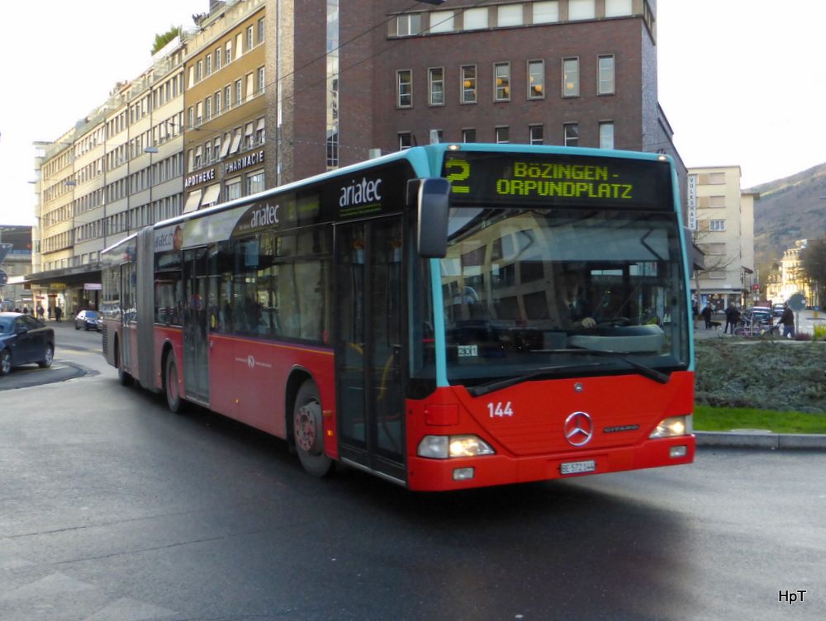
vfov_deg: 45.5
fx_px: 740
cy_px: 310
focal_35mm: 31
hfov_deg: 58.3
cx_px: 413
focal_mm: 5.4
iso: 250
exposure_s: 1/250
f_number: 3.6
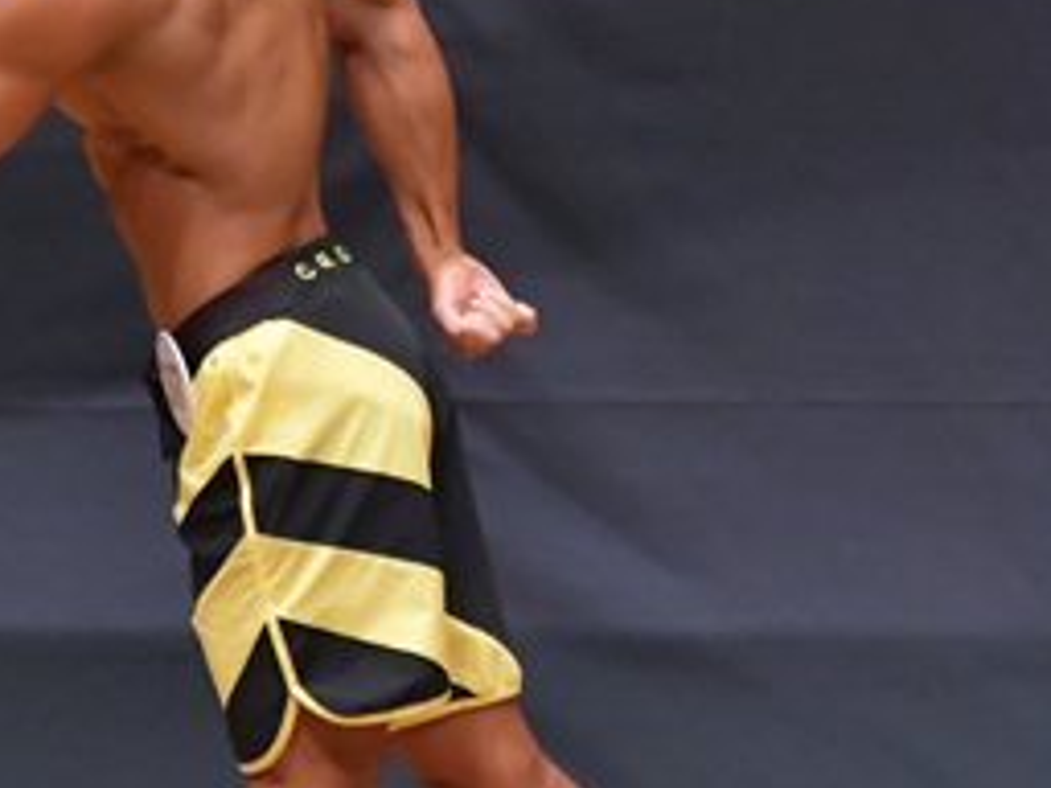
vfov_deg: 1.7
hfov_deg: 2.3
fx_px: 26506
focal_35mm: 873
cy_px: 410
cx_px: 261
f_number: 5.6
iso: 6400
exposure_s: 1/400
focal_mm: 200
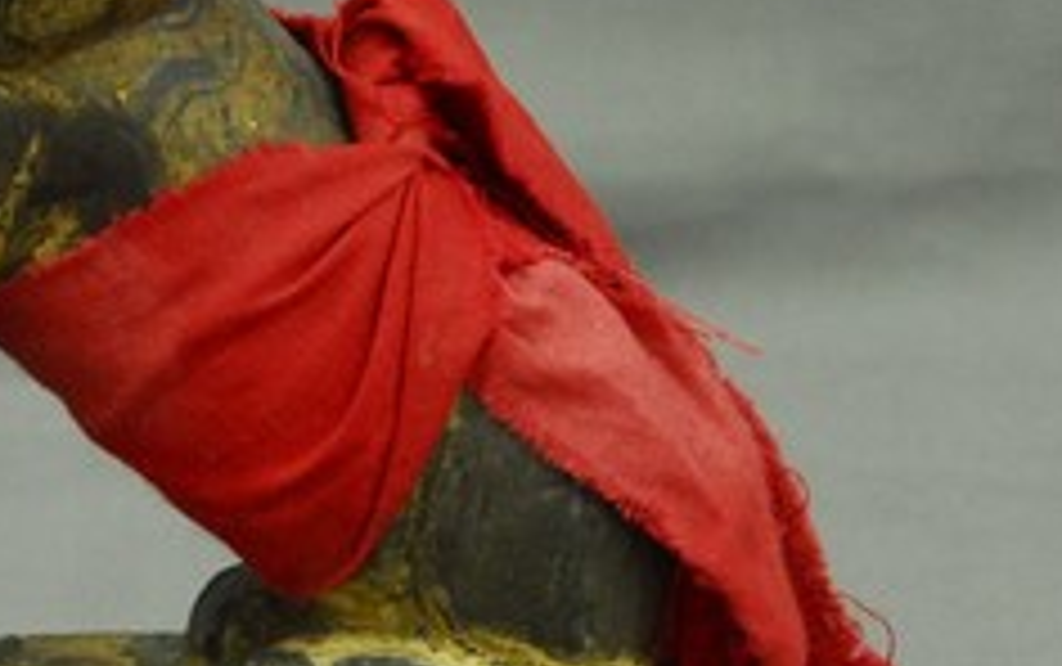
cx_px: 117
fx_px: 8401
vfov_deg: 4.5
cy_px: 396
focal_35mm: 290
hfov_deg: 7.2
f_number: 8
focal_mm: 70
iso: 1000
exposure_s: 1/6
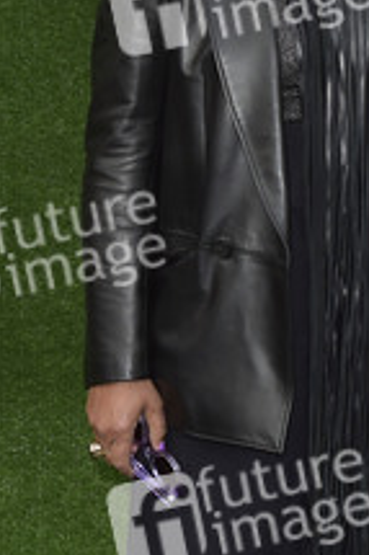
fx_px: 1263
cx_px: 316
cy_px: 124
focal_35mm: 82
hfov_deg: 16.5
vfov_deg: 24.4
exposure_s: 1/250
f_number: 6.3
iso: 640
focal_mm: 44
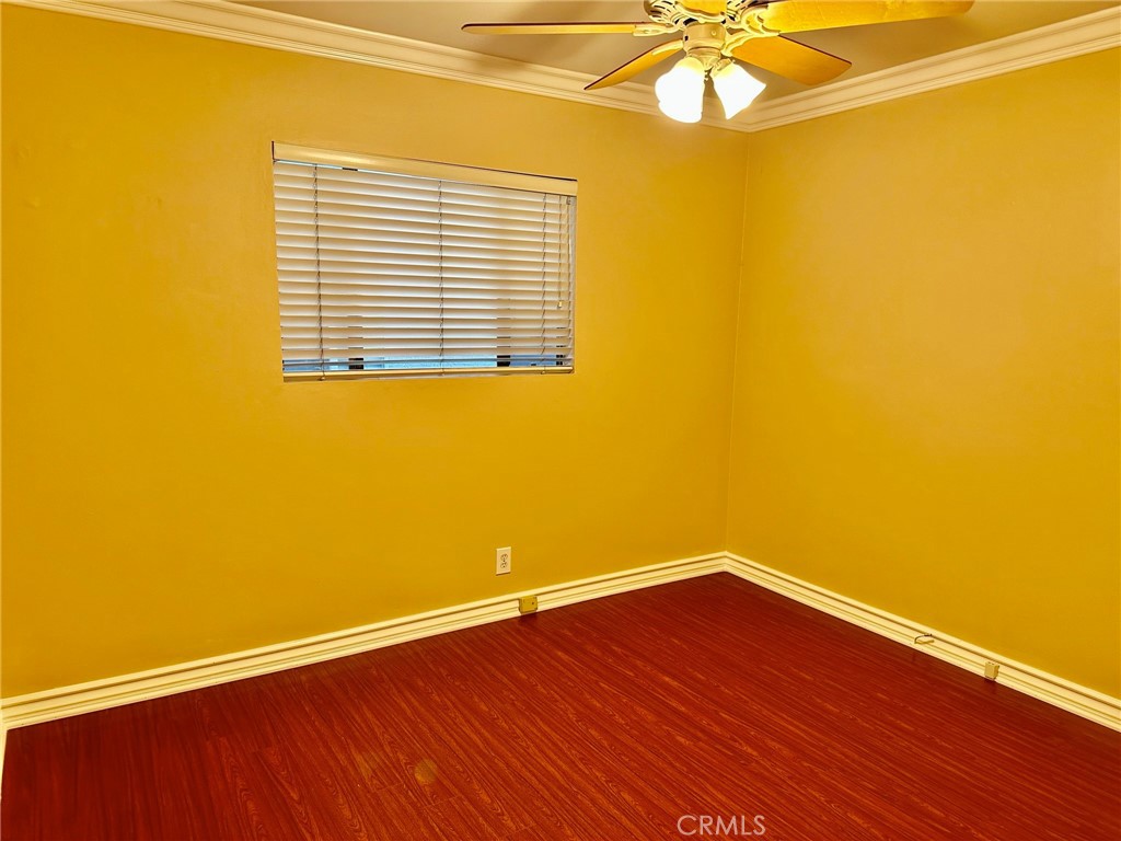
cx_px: 560
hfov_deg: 71.6
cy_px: 420
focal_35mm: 24
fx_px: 777
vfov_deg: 56.8
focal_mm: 6.86
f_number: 1.78
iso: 160
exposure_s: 1/60
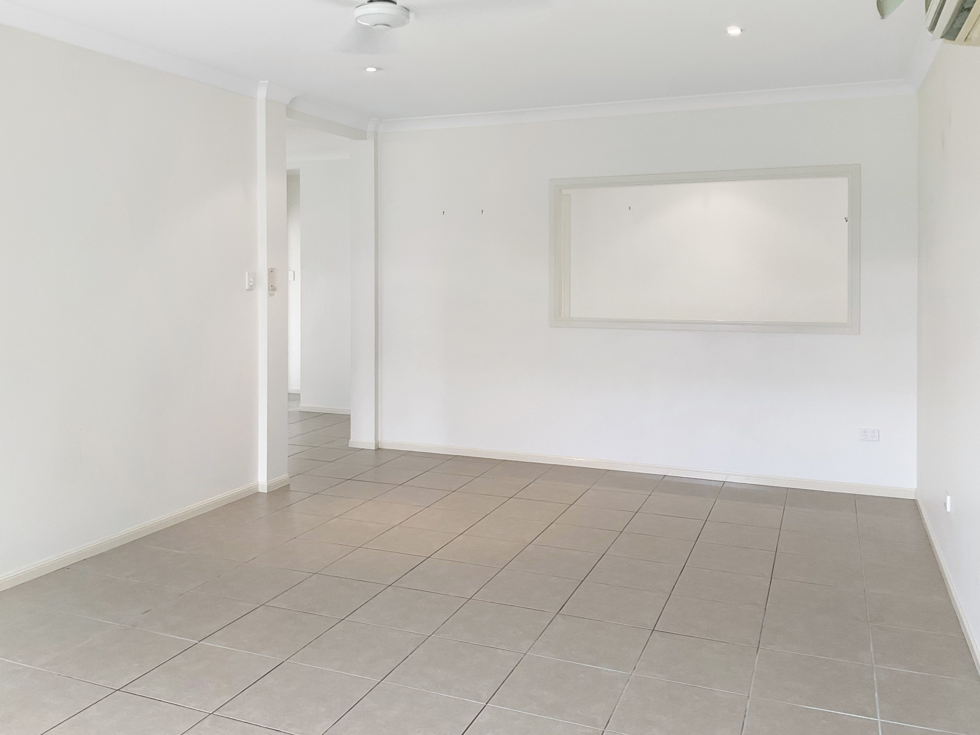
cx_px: 490
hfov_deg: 61.7
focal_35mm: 29
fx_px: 821
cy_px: 368
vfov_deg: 48.2
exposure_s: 1/50
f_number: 1.8
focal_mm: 3
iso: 50
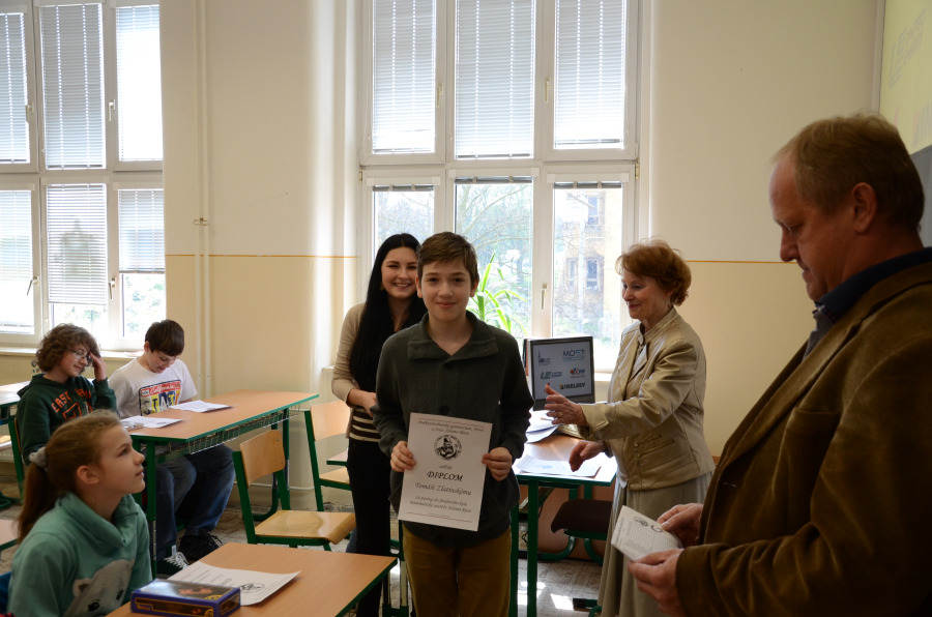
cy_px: 308
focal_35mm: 36
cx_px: 466
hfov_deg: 53.2
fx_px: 930
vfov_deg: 36.7
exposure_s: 1/250
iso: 640
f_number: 5.6
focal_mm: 24
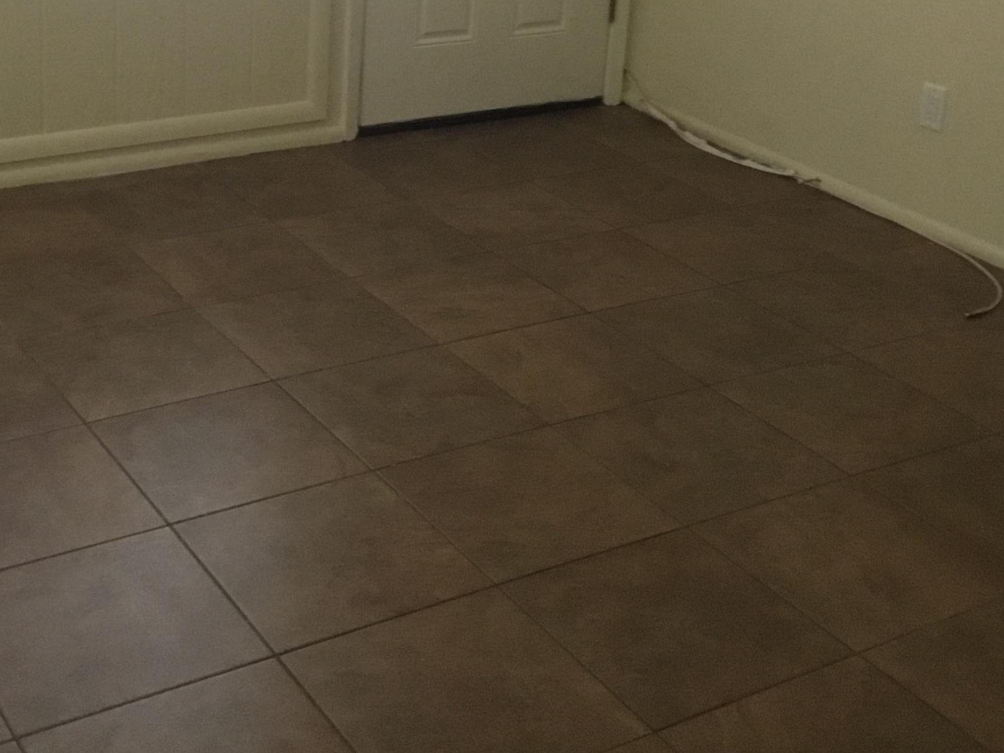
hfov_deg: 33.7
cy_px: 68
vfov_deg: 24.9
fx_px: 1653
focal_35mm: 57
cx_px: 394
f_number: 2.4
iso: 250
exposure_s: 1/15
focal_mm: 3.3
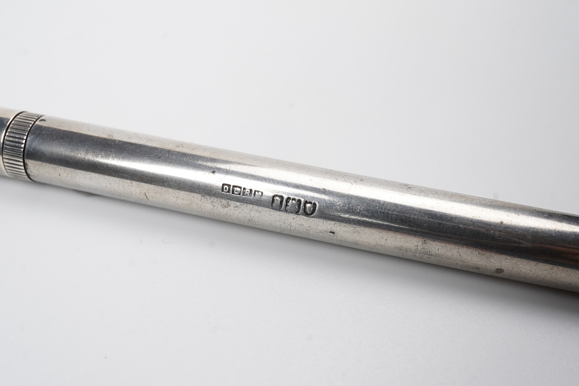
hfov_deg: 43.6
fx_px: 724
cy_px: 193
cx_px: 290
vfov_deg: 29.9
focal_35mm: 45
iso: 400
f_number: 18
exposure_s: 1/100
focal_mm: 30
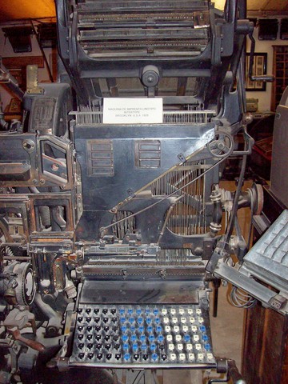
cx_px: 144
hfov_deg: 39.7
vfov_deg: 51.4
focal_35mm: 36
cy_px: 192
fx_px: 399
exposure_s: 1/64
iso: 140
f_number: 2.7
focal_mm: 6
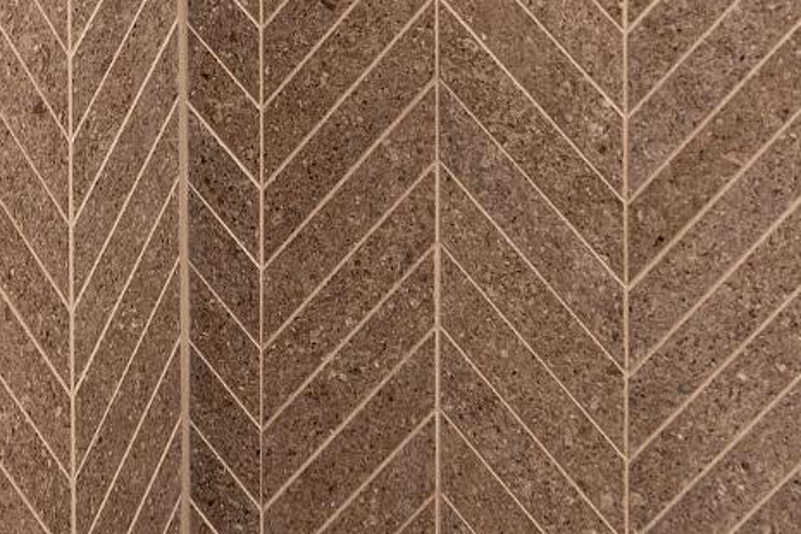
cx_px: 536
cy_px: -80
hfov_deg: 15.9
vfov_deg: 10.5
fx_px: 2870
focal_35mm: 129
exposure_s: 1/5
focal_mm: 40
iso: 320
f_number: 11
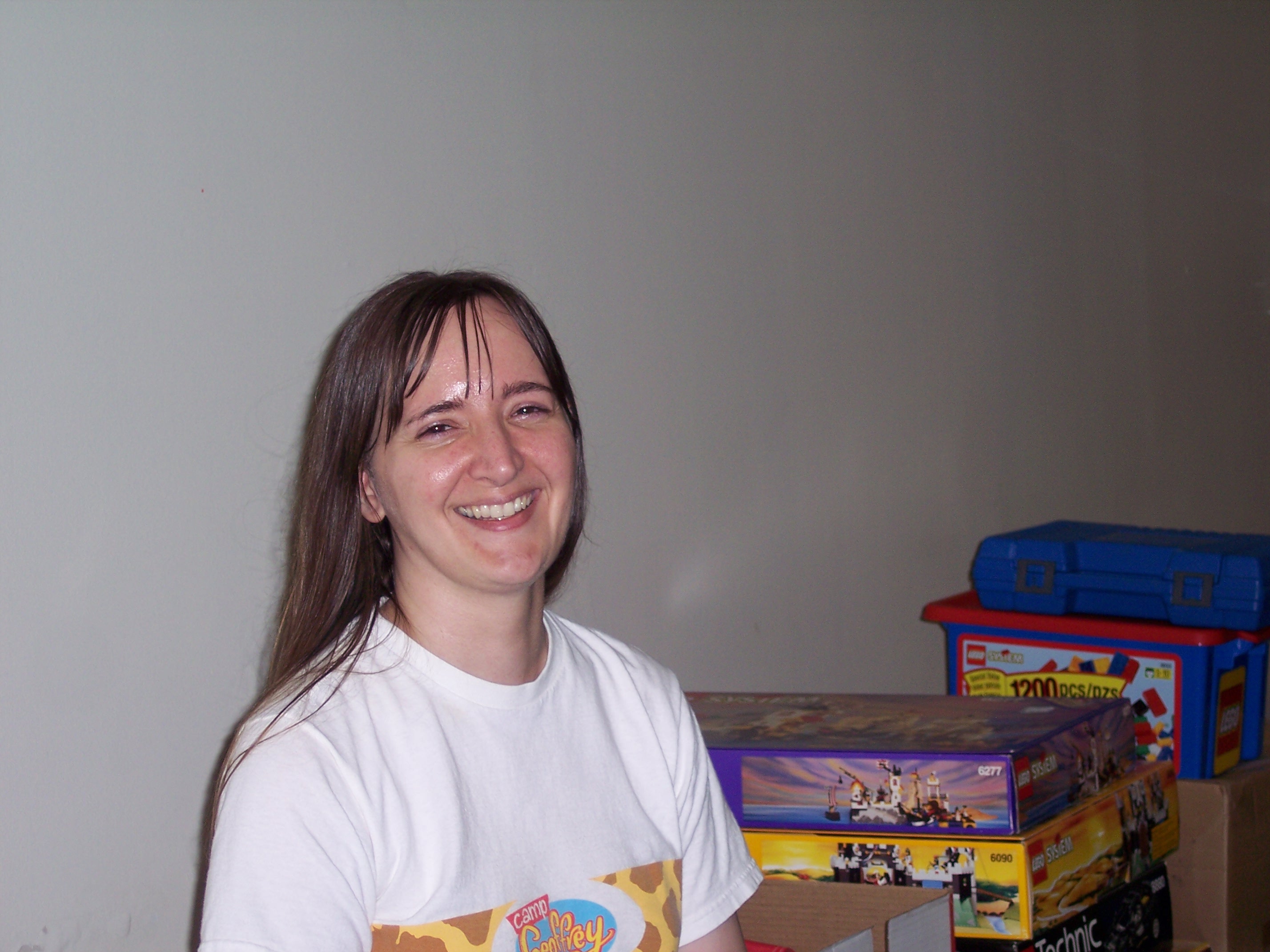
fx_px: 3339
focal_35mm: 91
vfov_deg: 16.2
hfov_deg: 21.5
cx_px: 635
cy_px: 476
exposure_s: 1/90
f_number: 4.1
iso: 100
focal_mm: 18.7
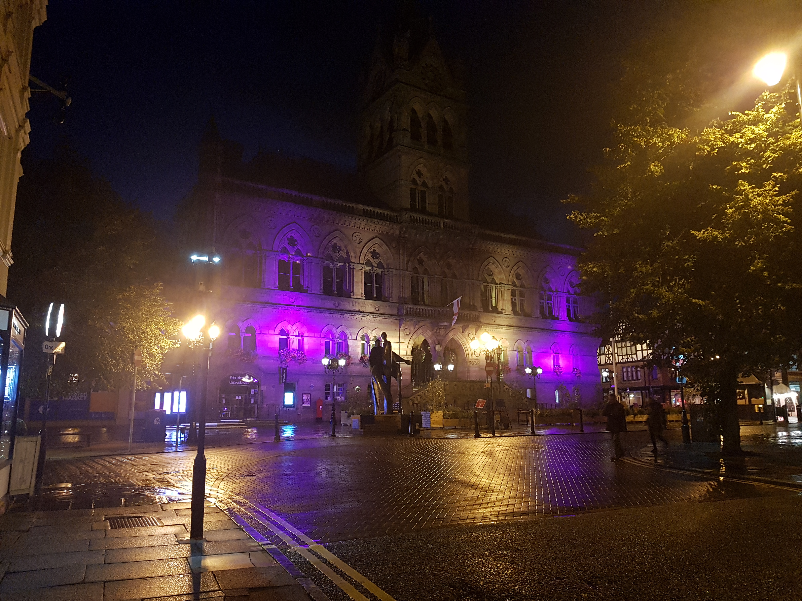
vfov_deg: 53.1
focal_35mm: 26
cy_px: 300
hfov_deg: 67.3
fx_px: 602
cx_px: 401
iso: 250
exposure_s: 1/11
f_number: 1.7
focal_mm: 4.2
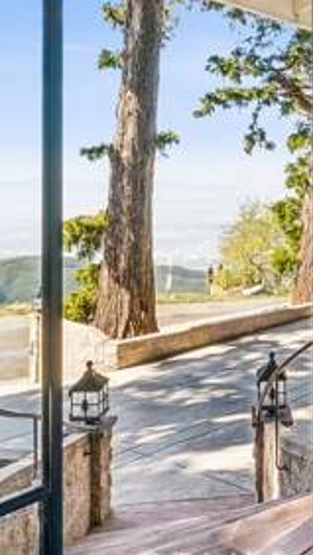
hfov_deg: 28.7
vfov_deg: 50.8
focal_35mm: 39
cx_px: 315
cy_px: 179
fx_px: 570
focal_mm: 16.3
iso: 100
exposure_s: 1/4
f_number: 22
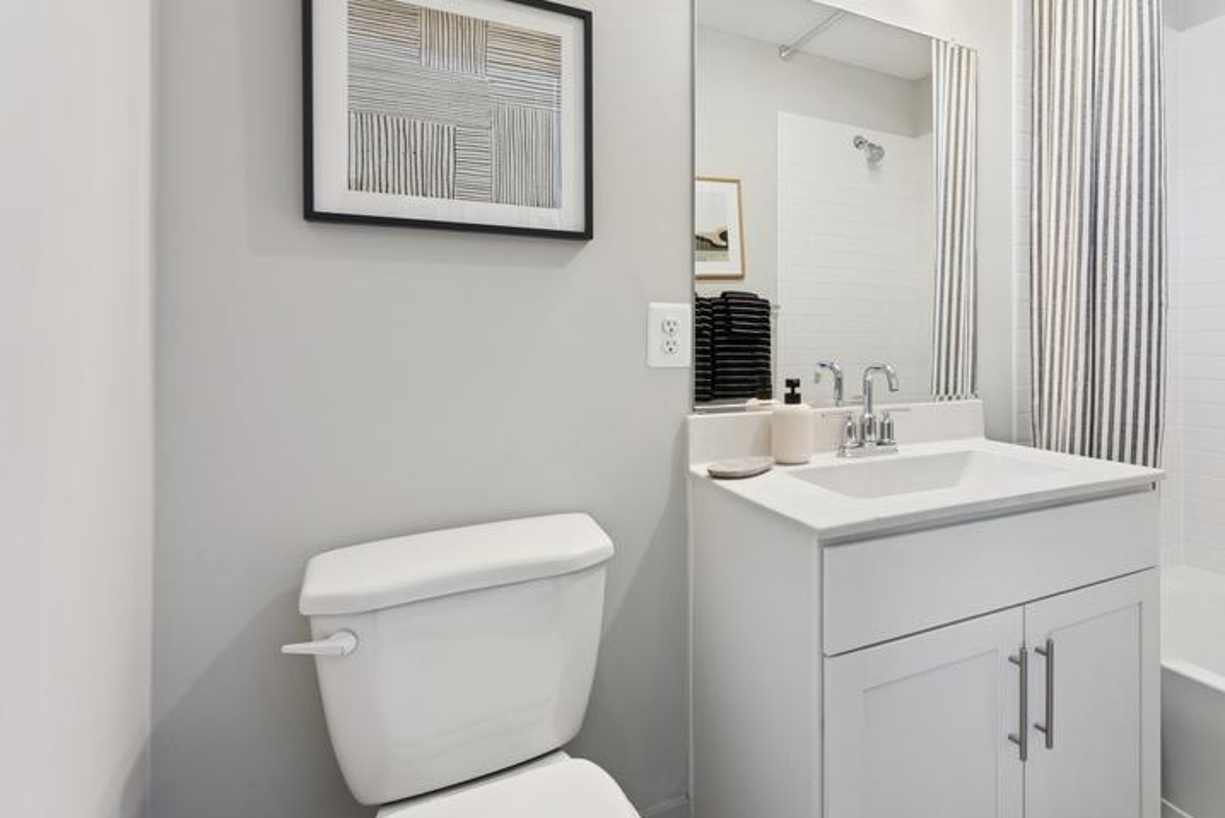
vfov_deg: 61.9
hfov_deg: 79.4
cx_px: 871
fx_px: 681
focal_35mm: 20
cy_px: 367
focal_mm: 14
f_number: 8
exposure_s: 1/15
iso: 400
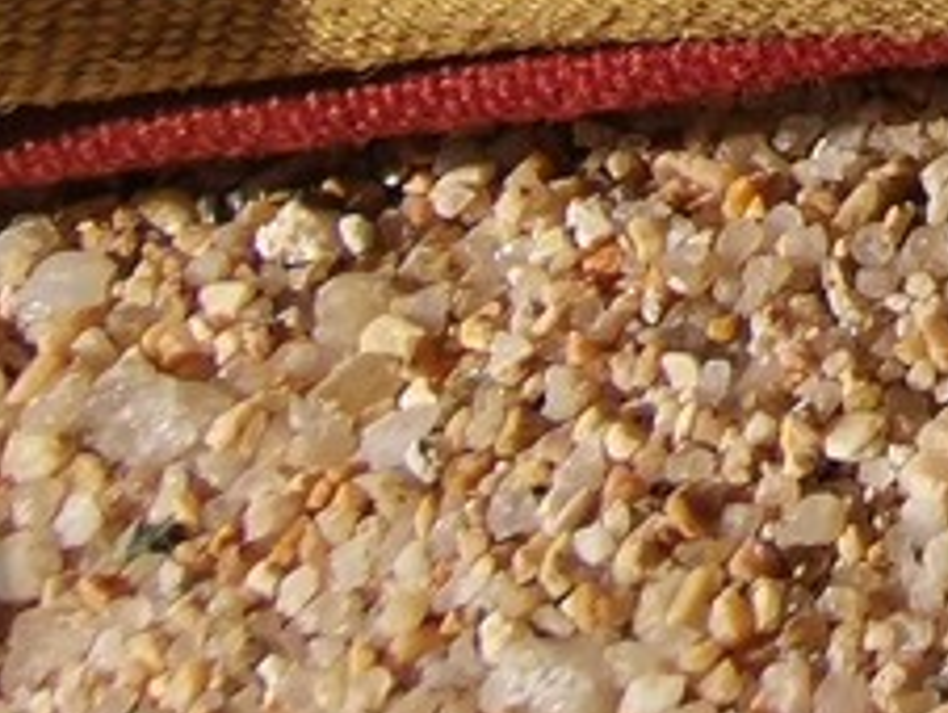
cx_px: 1489
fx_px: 3153
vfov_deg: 11.6
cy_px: -705
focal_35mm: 115
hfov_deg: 15.5
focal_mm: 2.35
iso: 50
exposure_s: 1/1433
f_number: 2.2
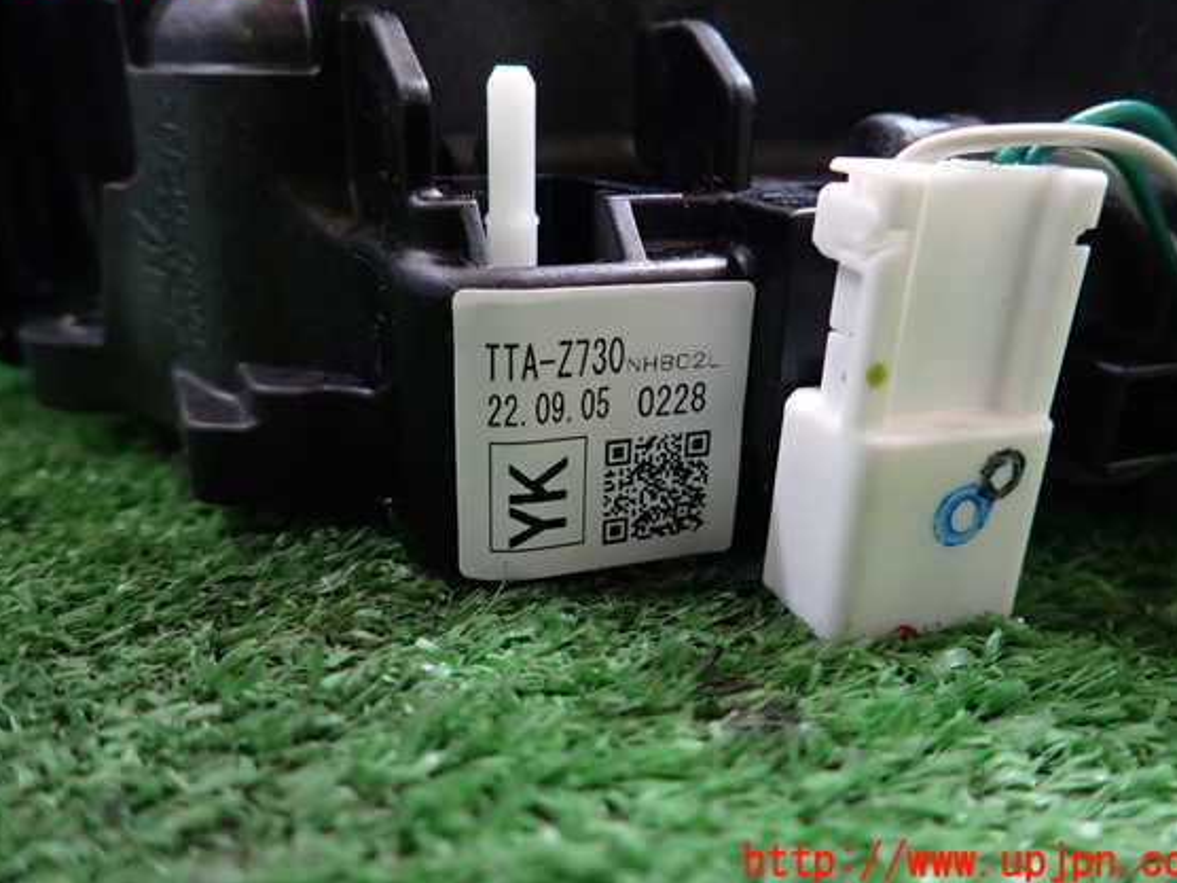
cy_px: 413
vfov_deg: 51.3
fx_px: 918
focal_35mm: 27
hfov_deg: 65.3
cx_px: 586
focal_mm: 4.5
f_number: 2
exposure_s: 1/30
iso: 250
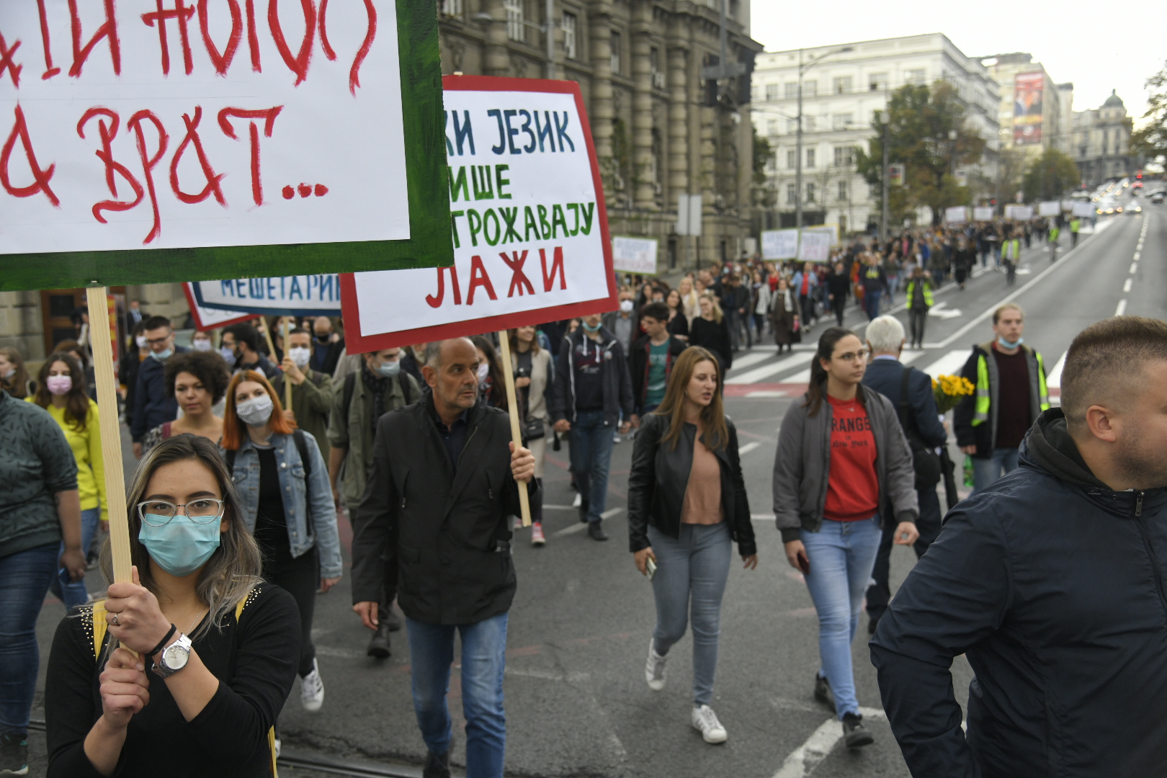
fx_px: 1232
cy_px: 389
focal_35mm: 38
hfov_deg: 50.7
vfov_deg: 35.1
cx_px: 584
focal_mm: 38
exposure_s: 1/1000
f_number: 4
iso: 1250
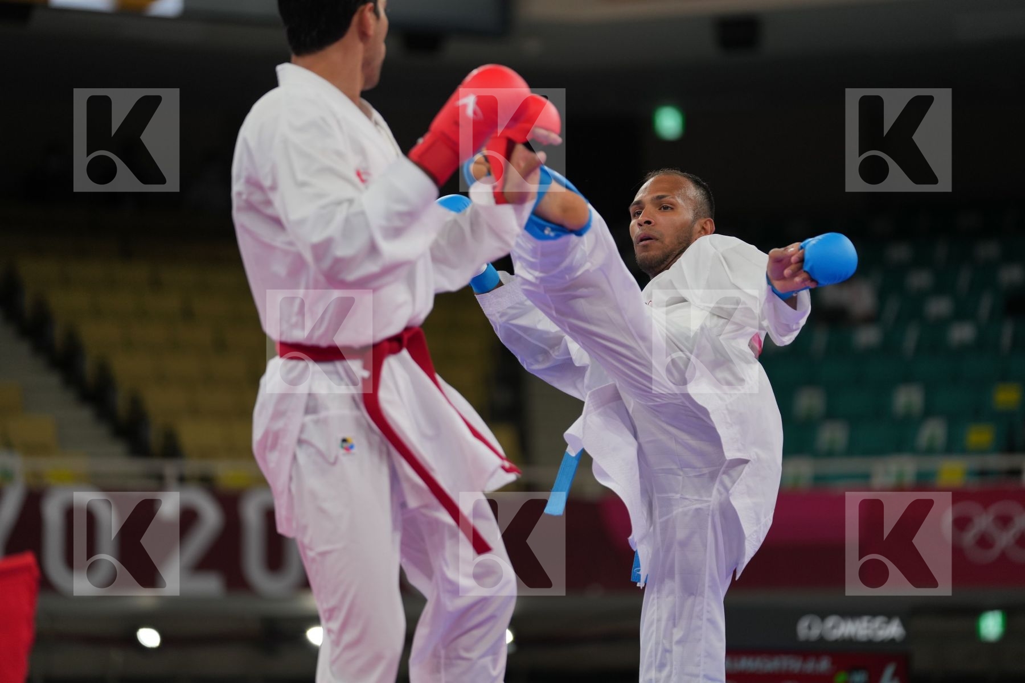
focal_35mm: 156
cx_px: 512
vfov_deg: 8.8
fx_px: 4441
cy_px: 342
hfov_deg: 13.2
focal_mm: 156
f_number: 2.8
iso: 500
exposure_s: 1/1000
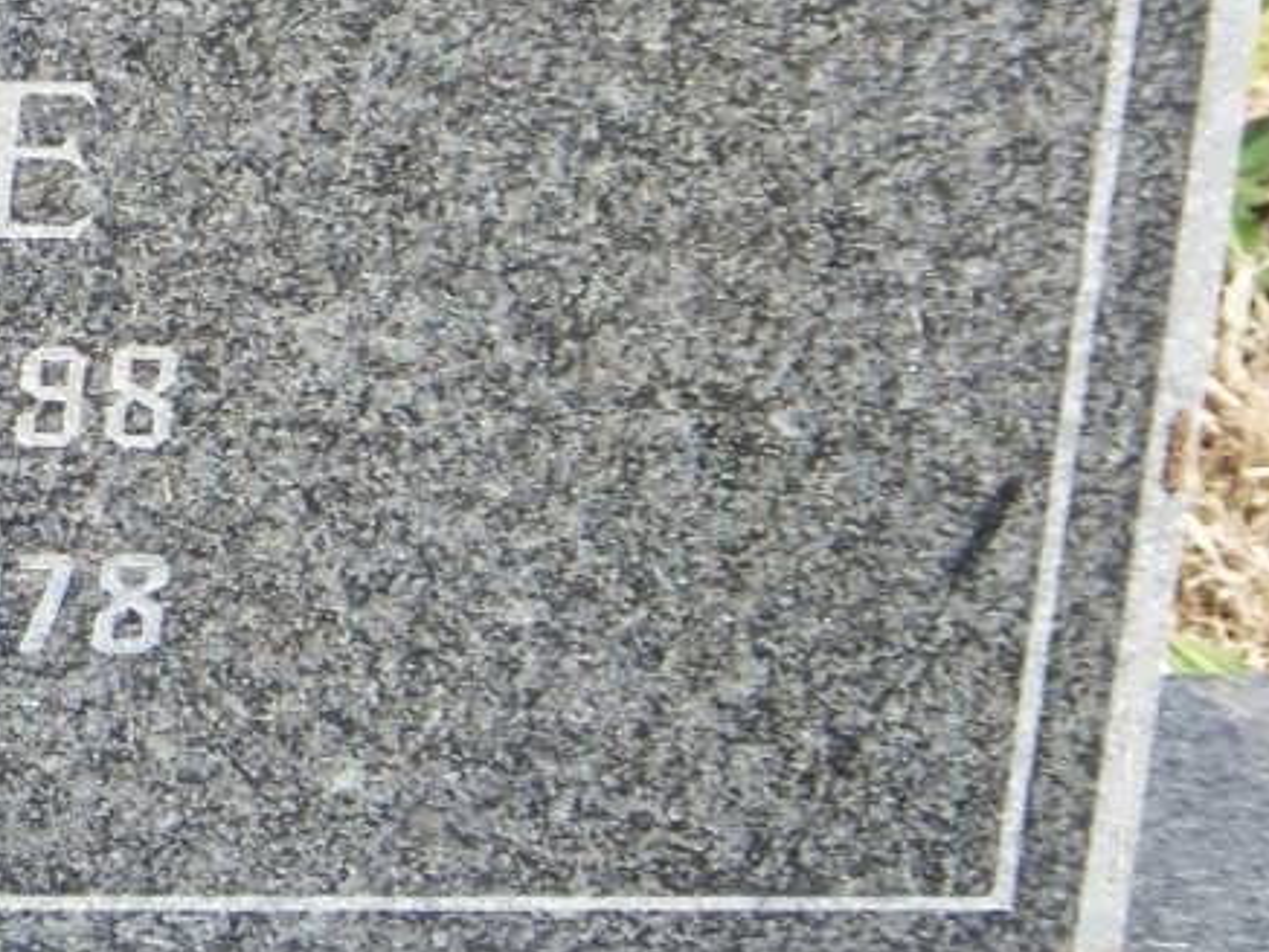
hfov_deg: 5.2
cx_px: -282
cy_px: -189
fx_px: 13788
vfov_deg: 3.9
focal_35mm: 376
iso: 64
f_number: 3.2
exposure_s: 1/320
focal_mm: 22.2
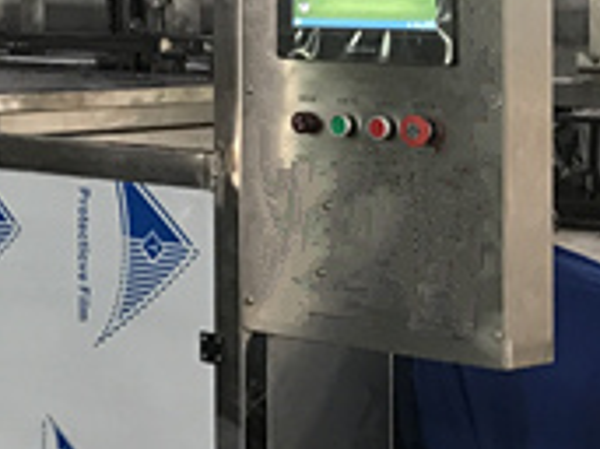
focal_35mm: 131
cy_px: -25
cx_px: -228
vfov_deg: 11.2
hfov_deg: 14.3
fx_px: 2269
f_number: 1.8
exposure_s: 1/17
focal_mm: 3.99
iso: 40
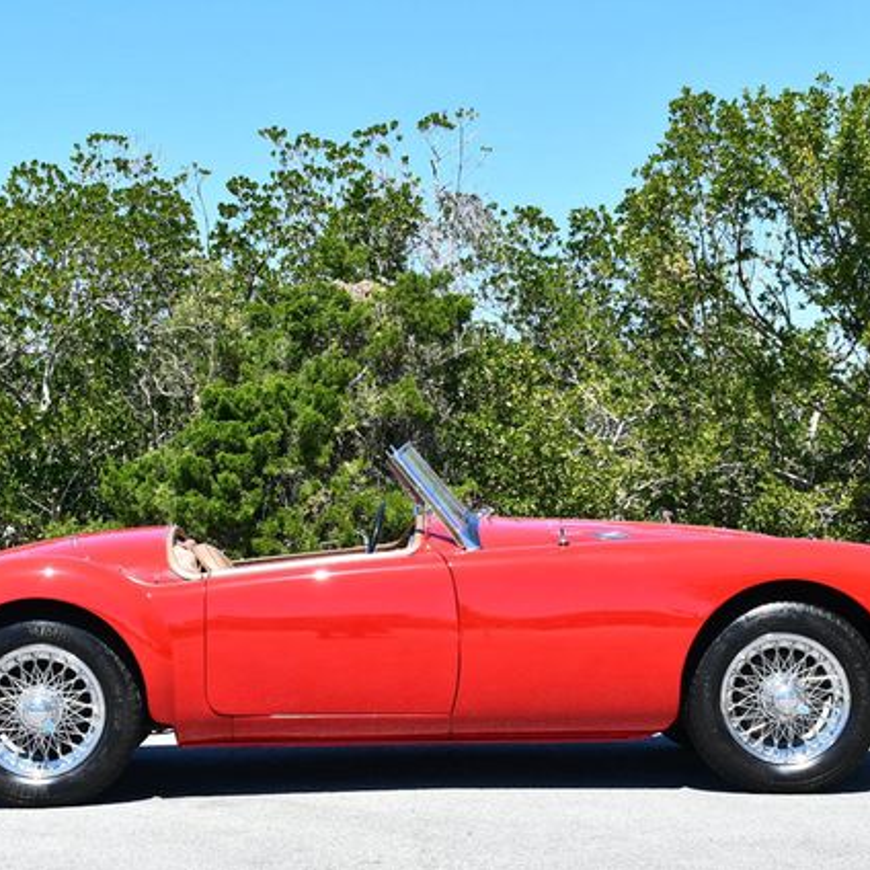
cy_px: 435
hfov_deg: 22.5
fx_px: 2189
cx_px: 382
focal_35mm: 77
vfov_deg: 22.5
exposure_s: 1/250
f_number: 8
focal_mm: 30
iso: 140
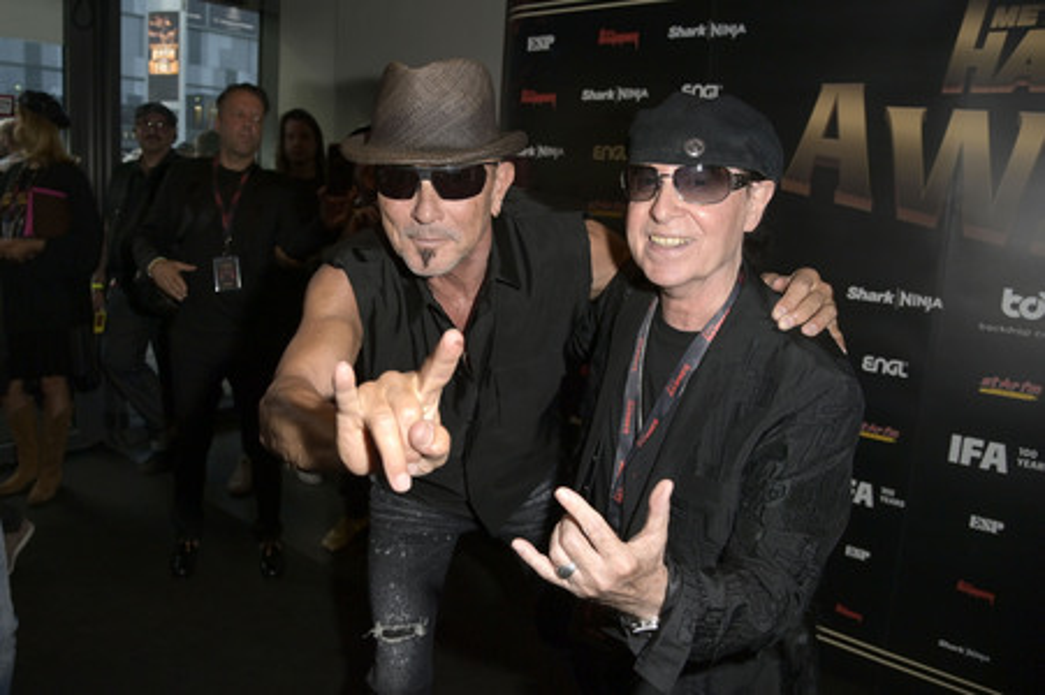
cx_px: 522
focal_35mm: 24
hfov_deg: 73.8
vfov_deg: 53.1
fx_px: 696
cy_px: 348
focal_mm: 24
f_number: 5
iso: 640
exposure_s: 1/200
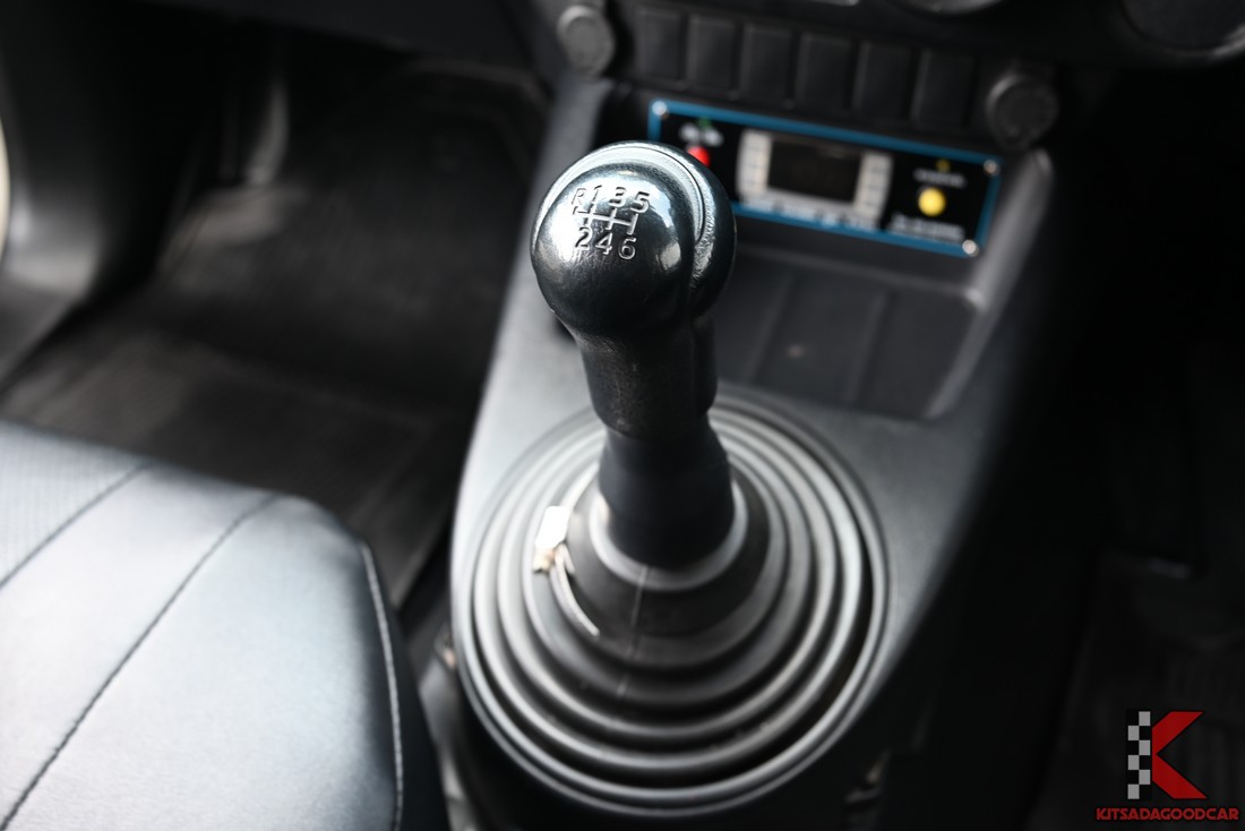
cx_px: 622
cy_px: 416
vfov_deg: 42.3
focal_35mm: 31
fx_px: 1072
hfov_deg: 60.3
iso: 500
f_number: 5.6
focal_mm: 31
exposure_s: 1/50
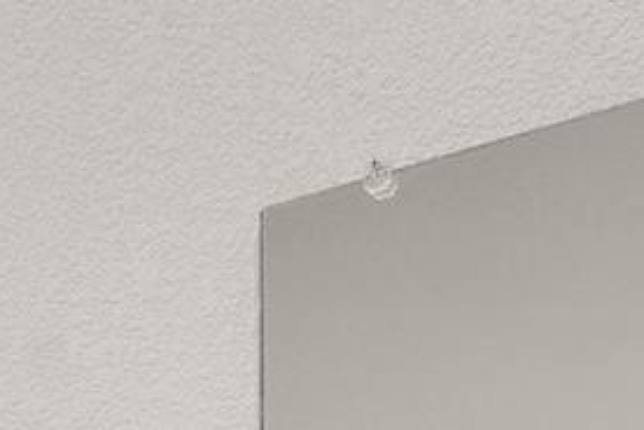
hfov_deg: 14.5
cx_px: -474
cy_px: 1184
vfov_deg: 9.2
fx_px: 2254
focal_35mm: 126
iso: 100
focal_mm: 17
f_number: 9
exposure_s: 1/3
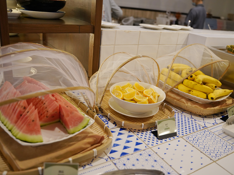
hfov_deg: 58.3
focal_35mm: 31
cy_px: 88
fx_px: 210
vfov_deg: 45.5
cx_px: 121
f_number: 2.8
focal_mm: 28
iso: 1600
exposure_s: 1/160
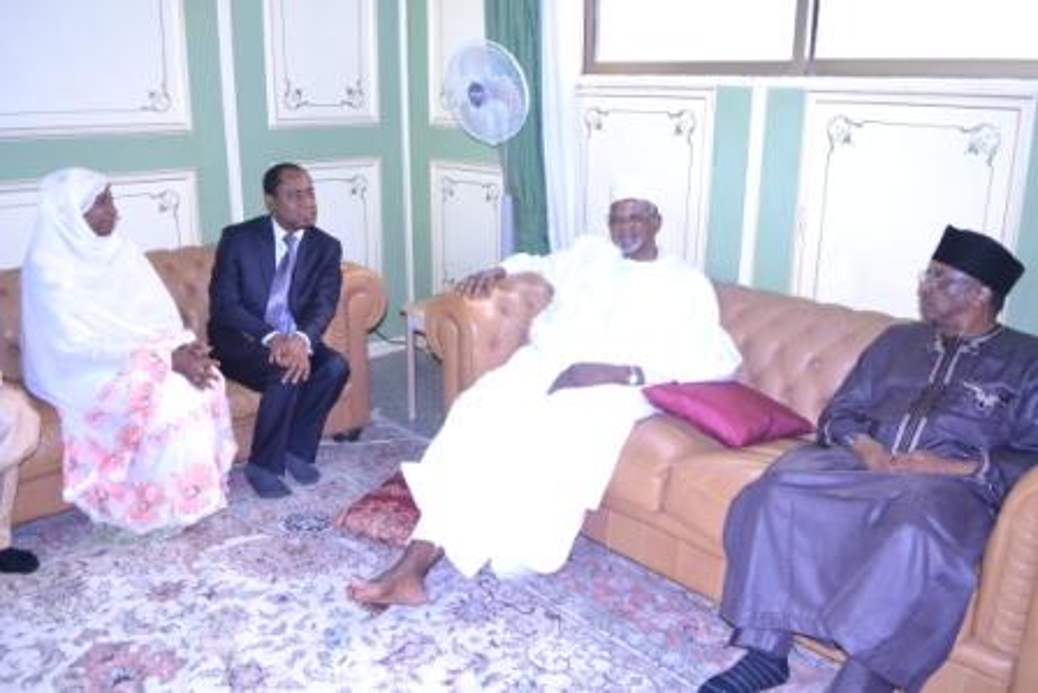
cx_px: 519
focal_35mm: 30
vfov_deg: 43.6
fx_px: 865
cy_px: 346
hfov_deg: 61.9
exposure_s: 1/100
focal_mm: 20
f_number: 3.8
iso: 3200
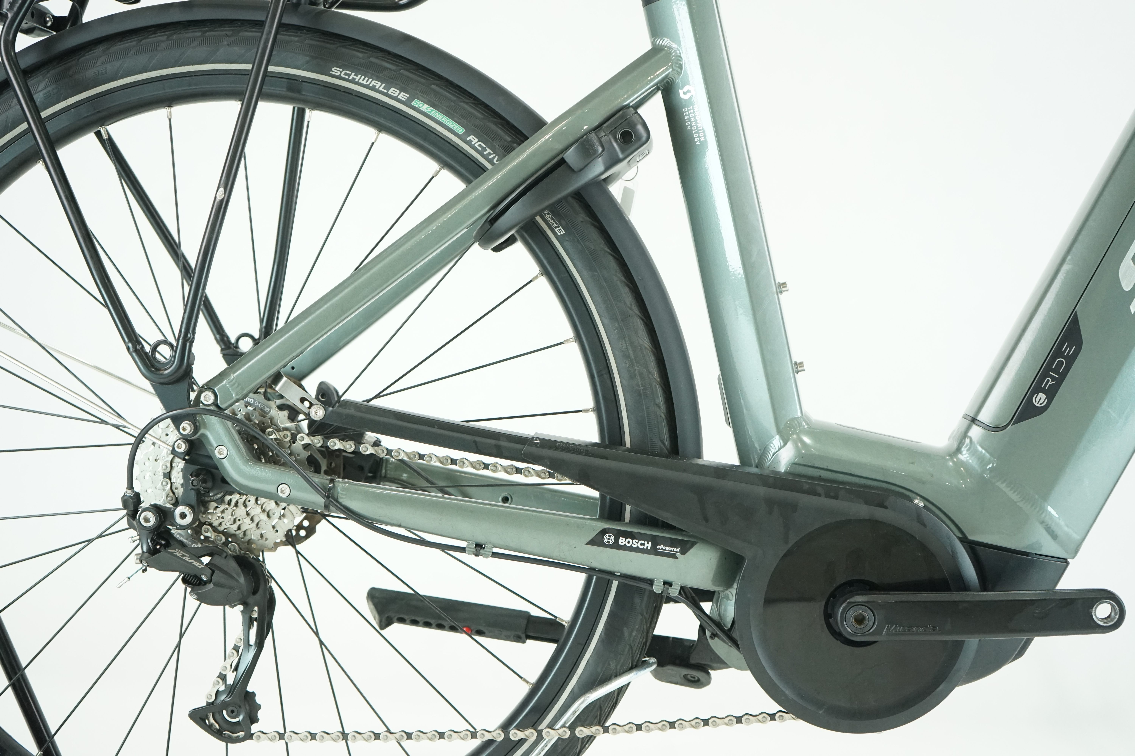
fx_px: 1450
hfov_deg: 42.7
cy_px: 378
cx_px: 568
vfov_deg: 29.2
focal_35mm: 46
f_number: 5.6
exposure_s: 1/200
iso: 2500
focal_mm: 46
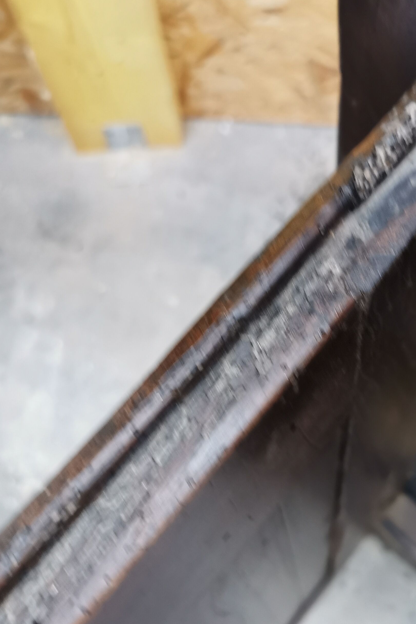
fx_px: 728
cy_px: 380
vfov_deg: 46.1
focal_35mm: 42
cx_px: 301
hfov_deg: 31.4
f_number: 1.6
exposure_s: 1/33.3
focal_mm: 5.56
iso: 250
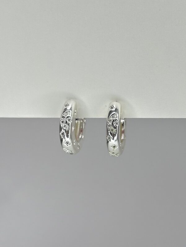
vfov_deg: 67.3
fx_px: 186
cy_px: 124
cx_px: 93
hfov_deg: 53.1
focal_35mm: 26
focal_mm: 5.7
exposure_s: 1/100
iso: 50
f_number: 1.5
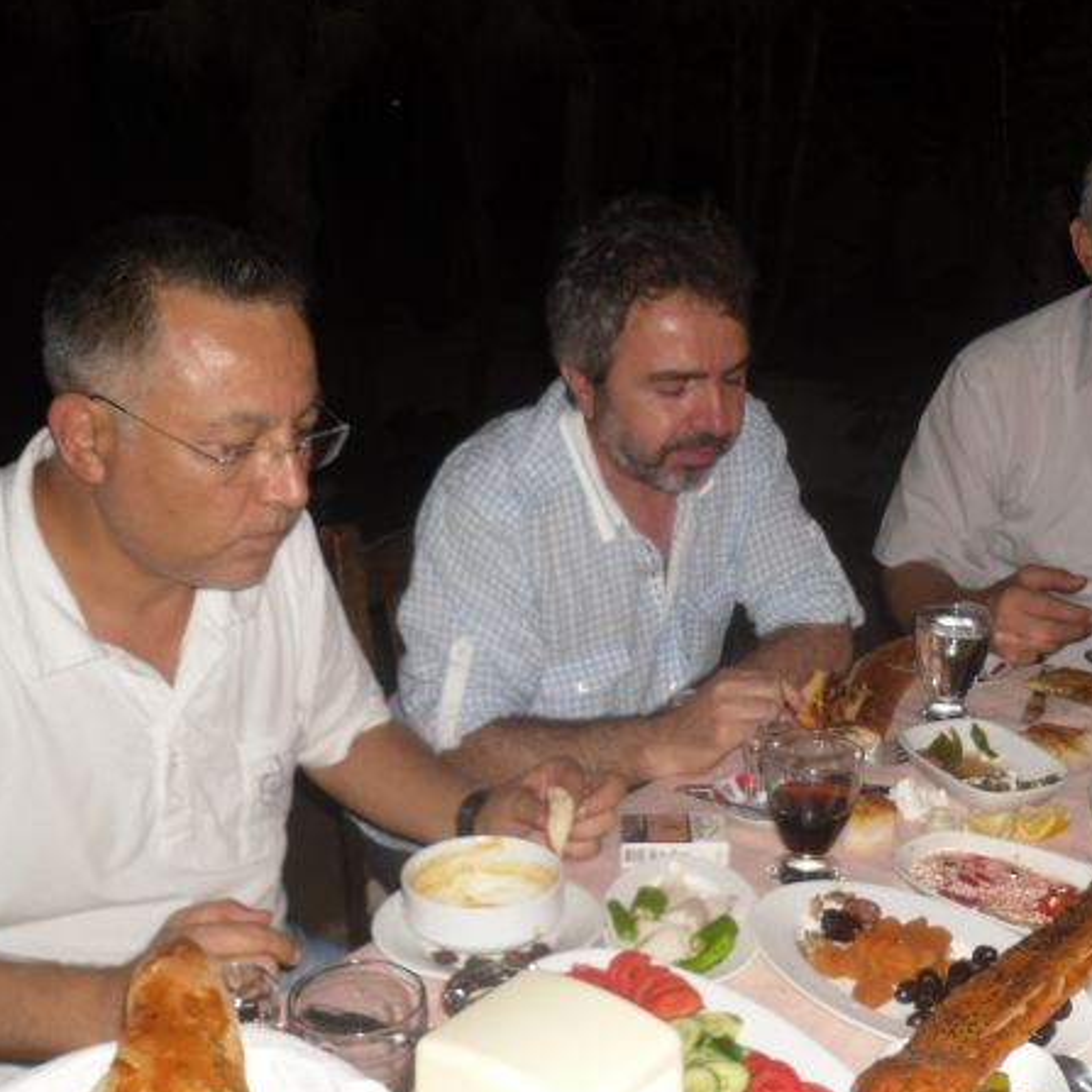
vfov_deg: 39.2
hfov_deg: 38.8
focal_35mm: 43
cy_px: 572
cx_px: 716
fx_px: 1535
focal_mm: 6
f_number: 2.8
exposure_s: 1/45
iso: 100
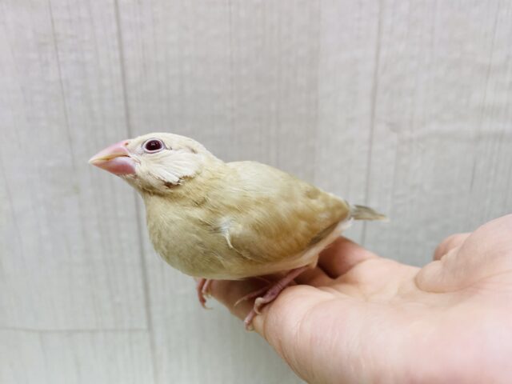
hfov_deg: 69.4
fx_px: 370
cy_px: 192
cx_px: 256
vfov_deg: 54.9
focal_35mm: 25
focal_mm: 4.25
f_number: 1.8
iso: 80
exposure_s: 1/100
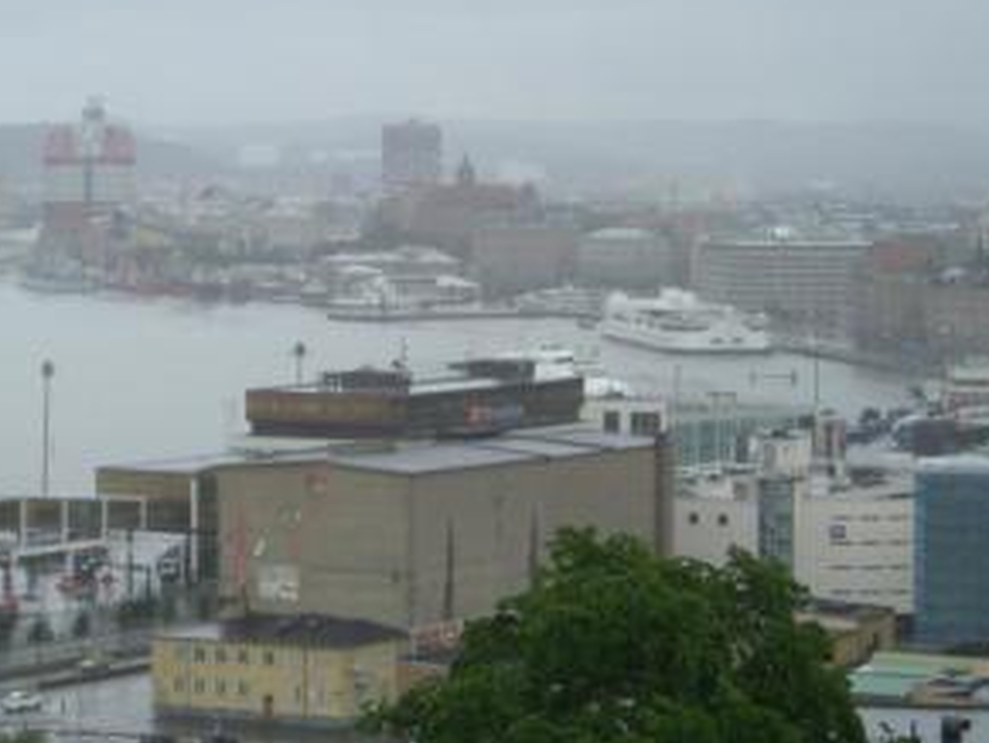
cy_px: 249
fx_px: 4489
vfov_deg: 9.5
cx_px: 437
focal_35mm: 157
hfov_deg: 12.6
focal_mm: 18.6
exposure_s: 1/160
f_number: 5.2
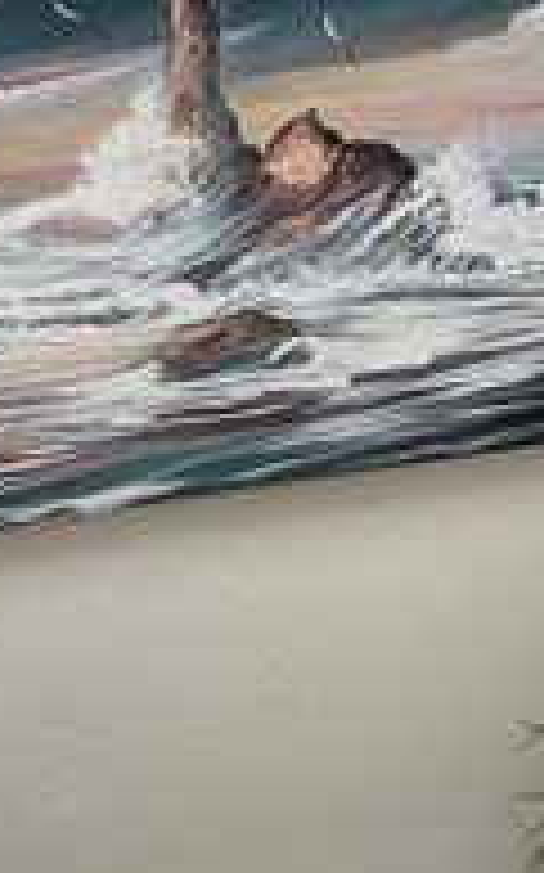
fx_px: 2162
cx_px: 580
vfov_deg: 22.8
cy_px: 432
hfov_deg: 14.1
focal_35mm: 91
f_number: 1.8
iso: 40
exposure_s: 1/122
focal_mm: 4.25
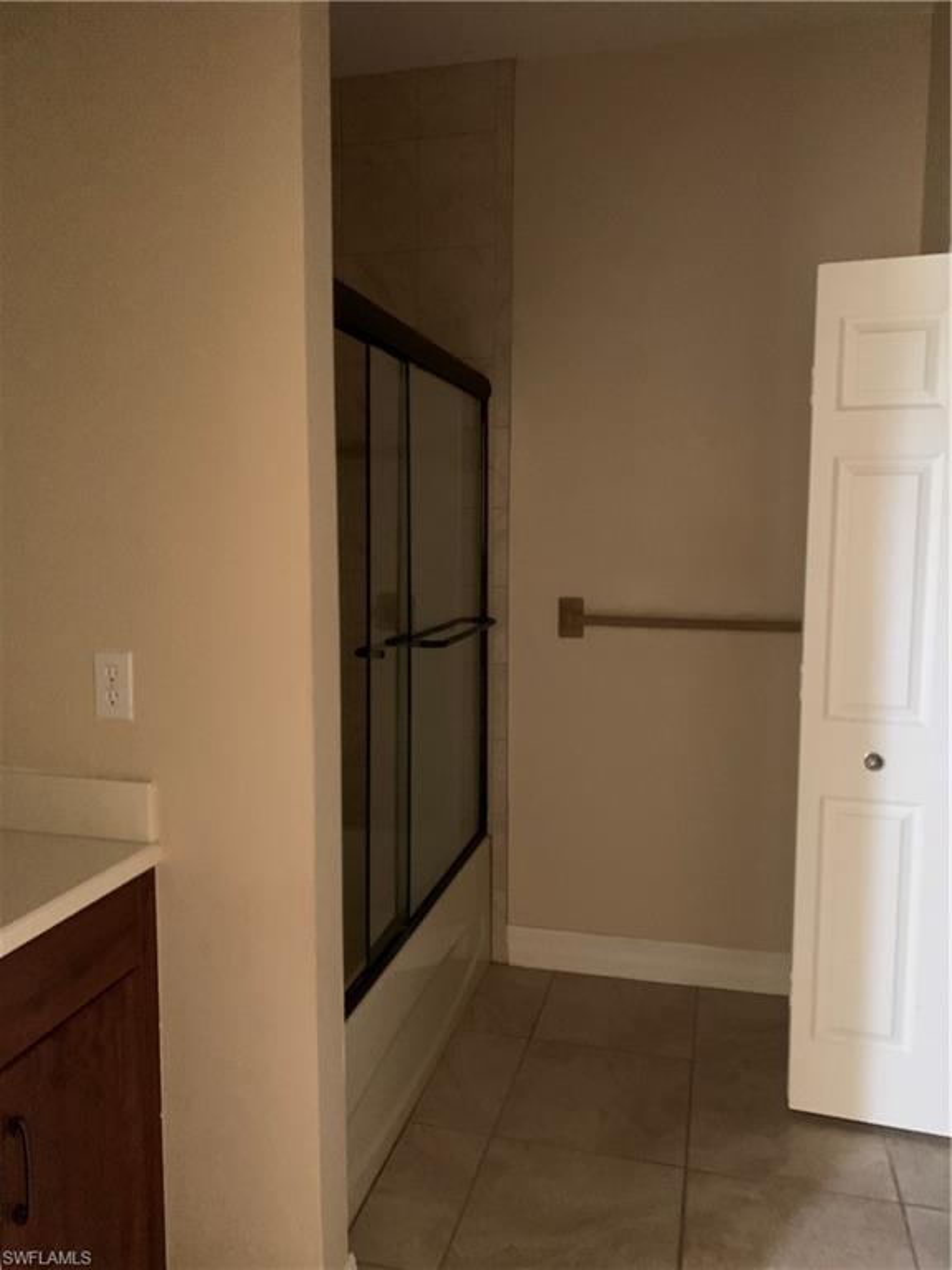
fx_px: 953
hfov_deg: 53.1
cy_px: 635
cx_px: 476
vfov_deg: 67.3
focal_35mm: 26
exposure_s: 1/26
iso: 800
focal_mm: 4.25
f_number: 1.8
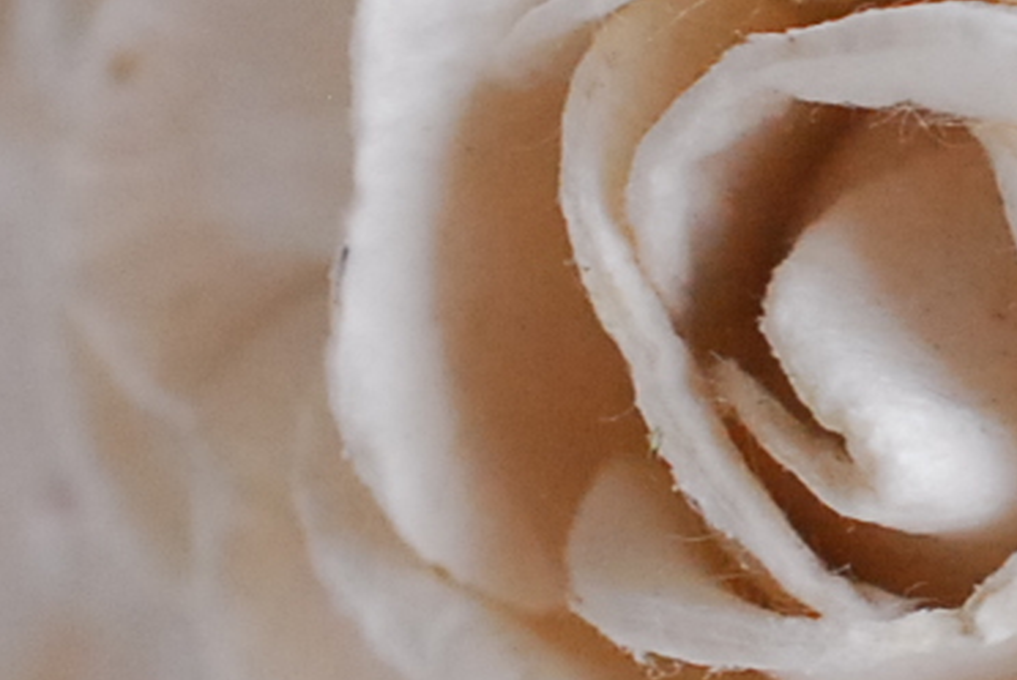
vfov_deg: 4.4
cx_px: 1121
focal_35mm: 312
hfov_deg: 6.6
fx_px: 8824
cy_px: 388
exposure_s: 1/125
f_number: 5.6
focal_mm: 40
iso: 800
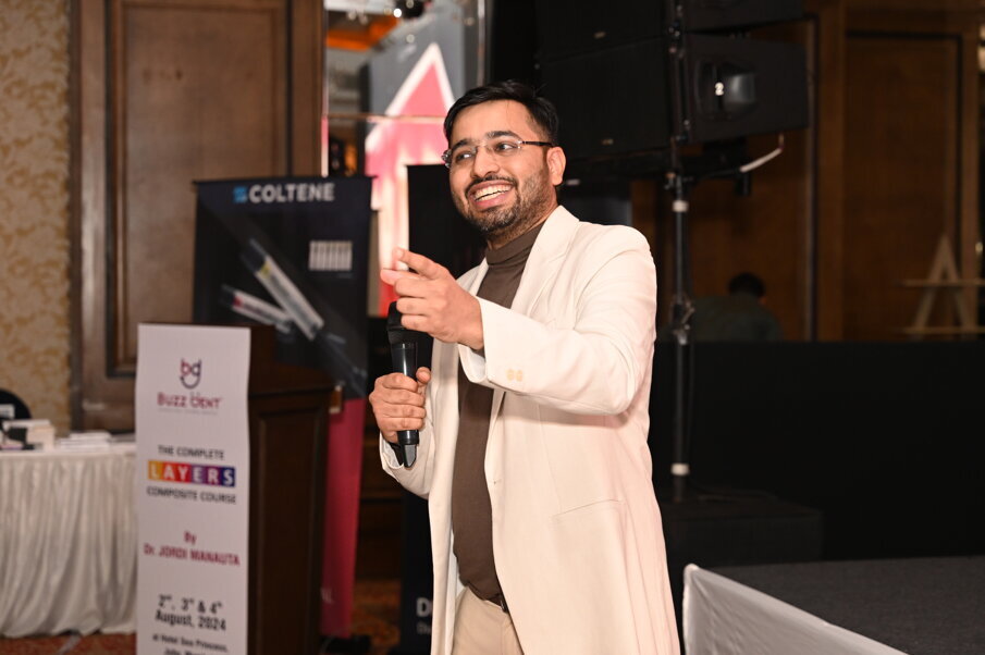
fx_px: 1750
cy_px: 328
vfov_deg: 21.2
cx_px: 492
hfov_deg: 31.4
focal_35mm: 64
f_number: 4
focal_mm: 64
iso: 2500
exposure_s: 1/160
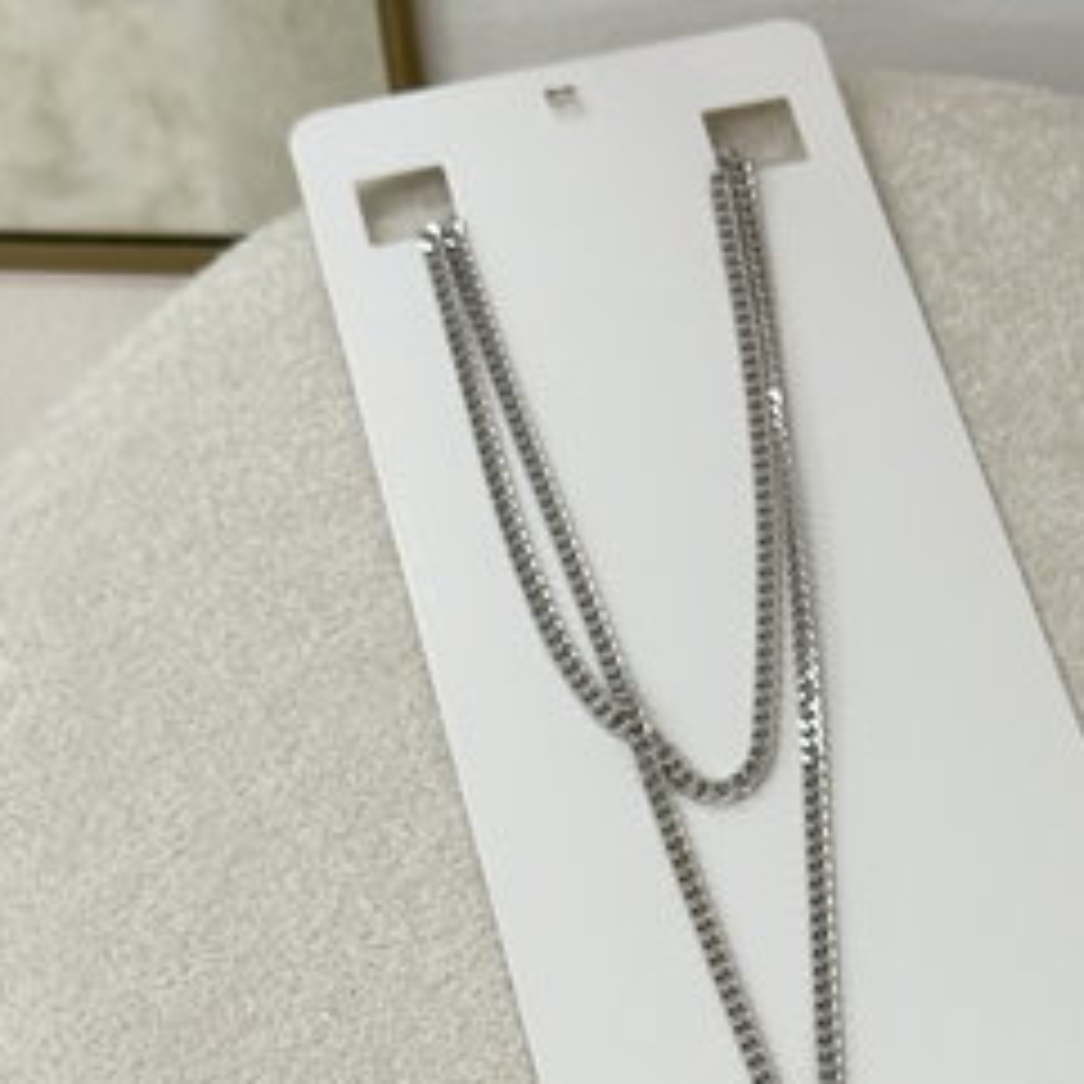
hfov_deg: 18.4
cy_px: 1127
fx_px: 3330
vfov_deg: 18.0
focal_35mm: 94
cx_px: 801
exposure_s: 1/50
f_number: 1.78
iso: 80
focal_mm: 6.76
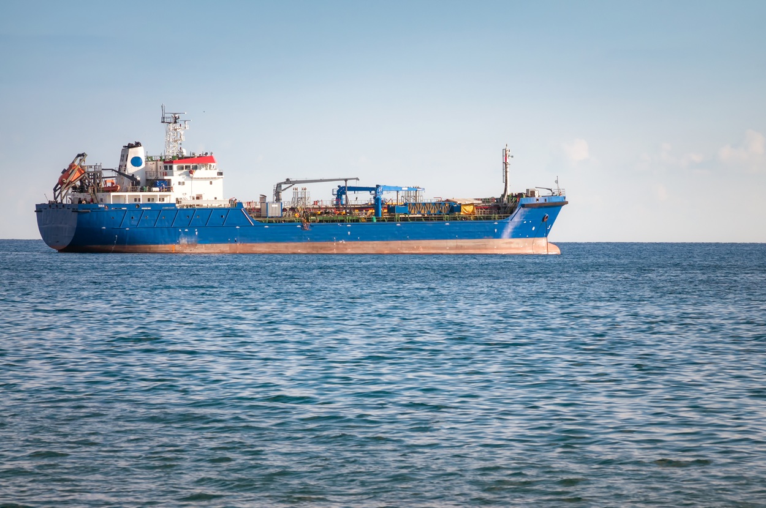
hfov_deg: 9.2
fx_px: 4781
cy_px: 254
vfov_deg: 6.1
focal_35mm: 225
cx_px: 383
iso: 200
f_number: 14
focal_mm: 150
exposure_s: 1/200
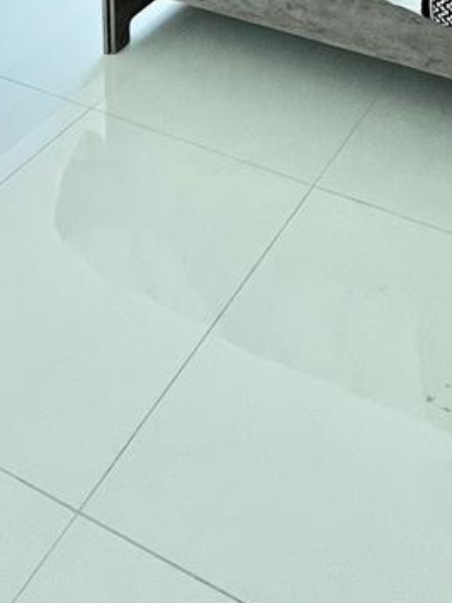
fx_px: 767
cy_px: -380
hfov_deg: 29.4
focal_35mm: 44
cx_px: 505
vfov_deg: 25.7
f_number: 1.8
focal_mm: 1.57
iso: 64
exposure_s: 1/120
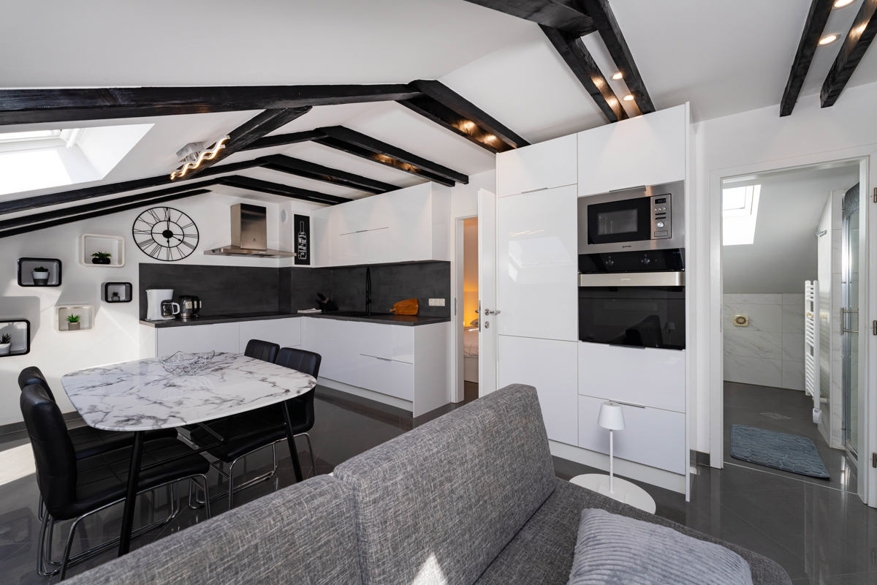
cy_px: 292
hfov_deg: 104.3
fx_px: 341
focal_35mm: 14
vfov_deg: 81.2
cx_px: 438
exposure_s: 1/60
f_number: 7.1
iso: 400
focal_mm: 14
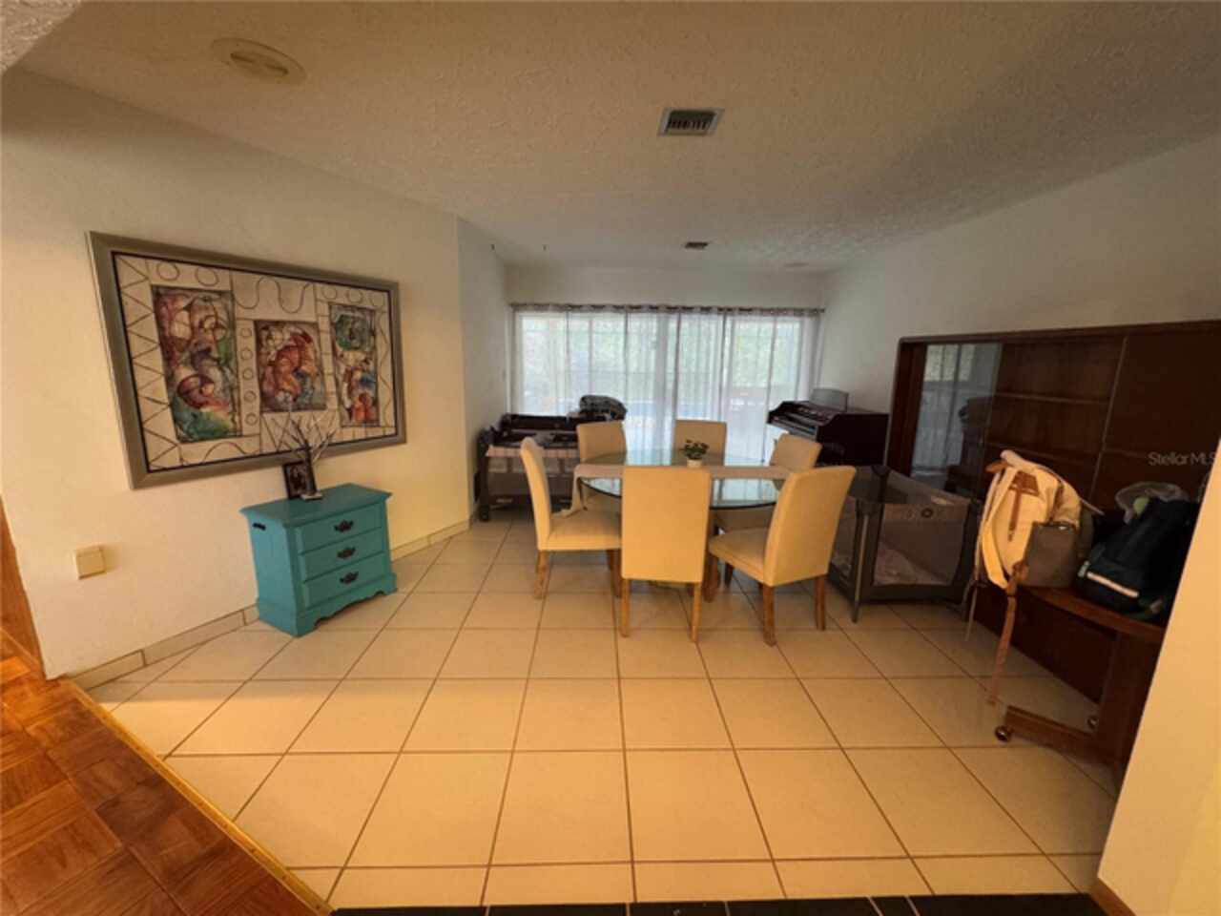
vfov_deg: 85.7
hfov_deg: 102.1
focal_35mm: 14
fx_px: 494
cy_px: 458
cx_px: 610
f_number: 2.2
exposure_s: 1/60
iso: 500
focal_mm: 2.22
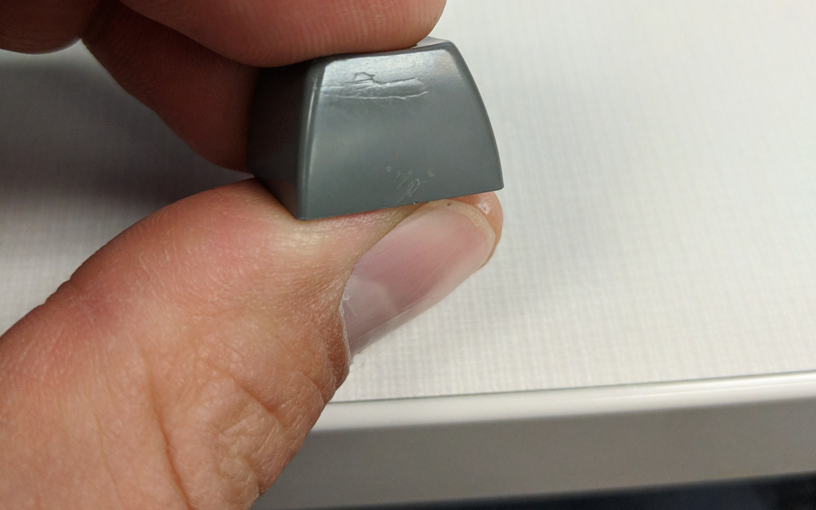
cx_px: 414
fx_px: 867
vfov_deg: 32.3
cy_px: 149
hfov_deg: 50.4
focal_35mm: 39
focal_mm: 4.44
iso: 339
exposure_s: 1/120
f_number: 1.8
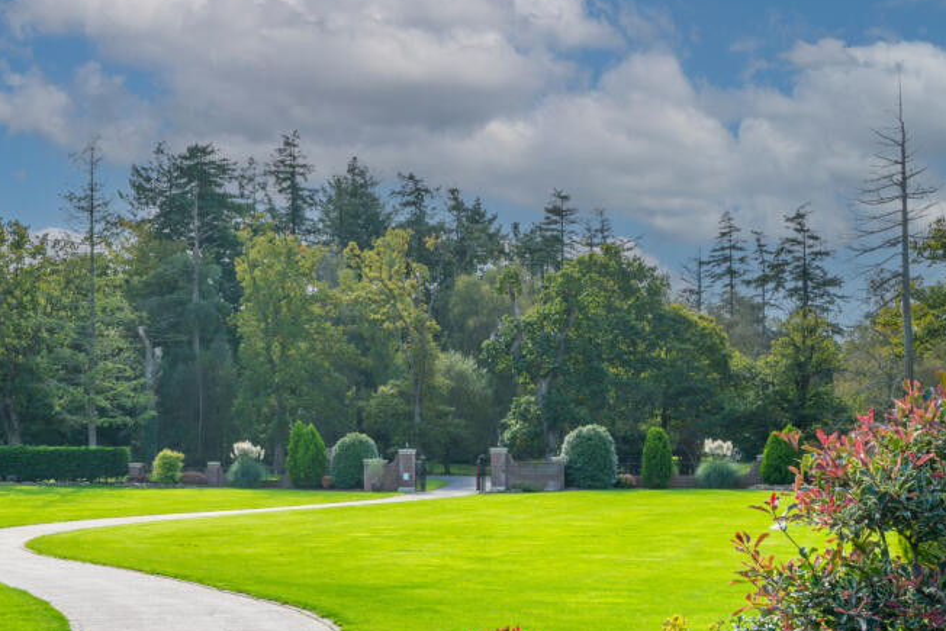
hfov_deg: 35.7
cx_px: 277
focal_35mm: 55
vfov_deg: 24.4
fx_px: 1446
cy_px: 474
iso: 200
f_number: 11
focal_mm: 35
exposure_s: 1/60
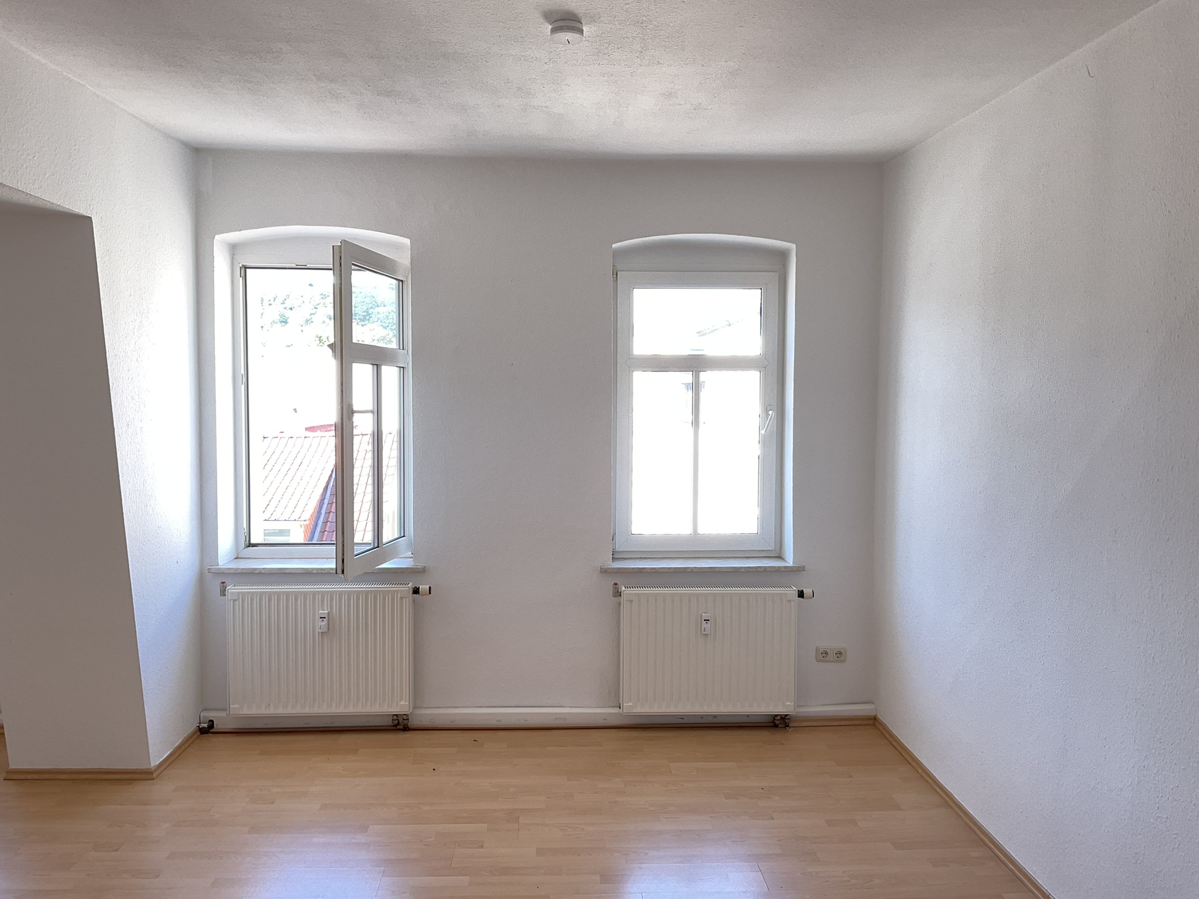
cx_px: 600
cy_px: 450
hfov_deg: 61.7
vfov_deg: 48.2
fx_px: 1004
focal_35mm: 29
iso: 64
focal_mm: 3
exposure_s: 1/69
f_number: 1.8
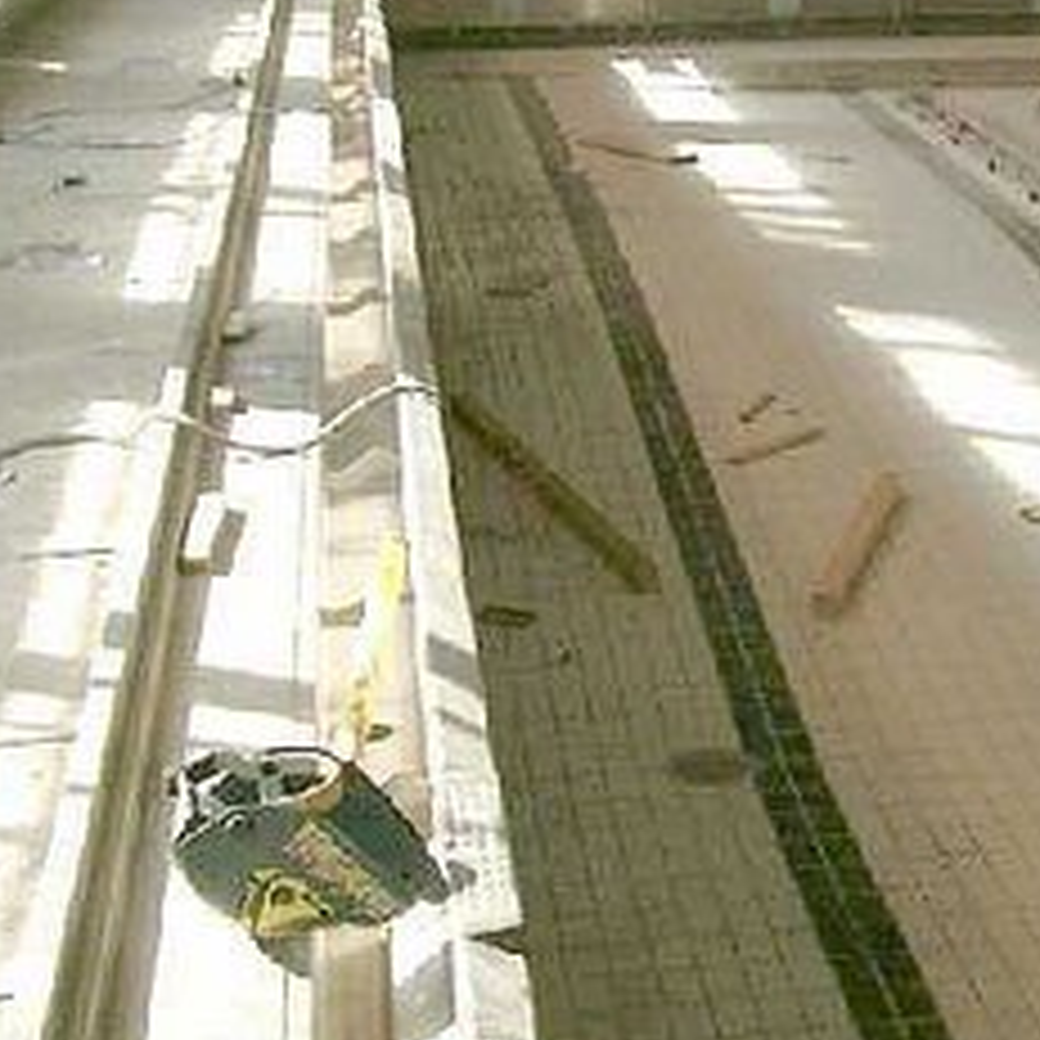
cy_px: 509
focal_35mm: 85
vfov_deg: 20.4
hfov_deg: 19.8
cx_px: 1040
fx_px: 2889
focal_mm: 7.6
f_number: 2.6
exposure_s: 1/250
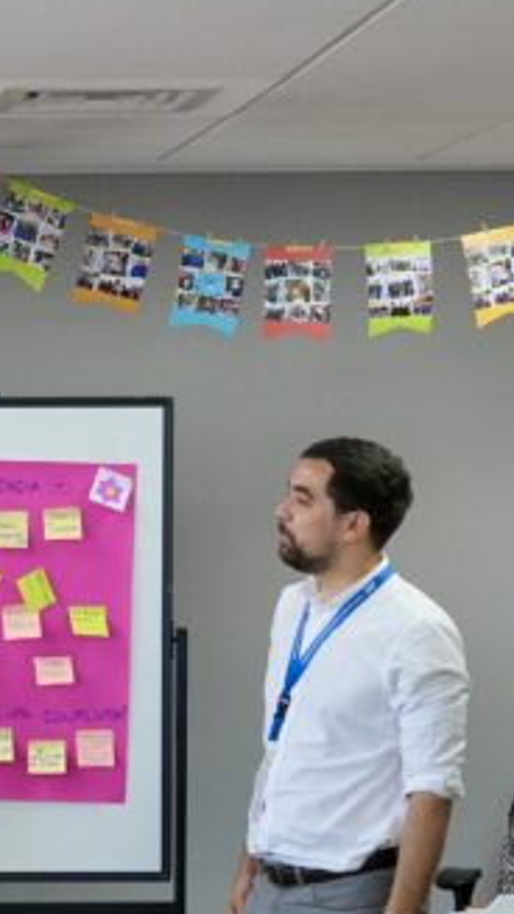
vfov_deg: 18.1
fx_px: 2858
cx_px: -179
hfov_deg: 10.0
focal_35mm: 118
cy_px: 563
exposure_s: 1/160
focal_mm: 24
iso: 800
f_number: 4
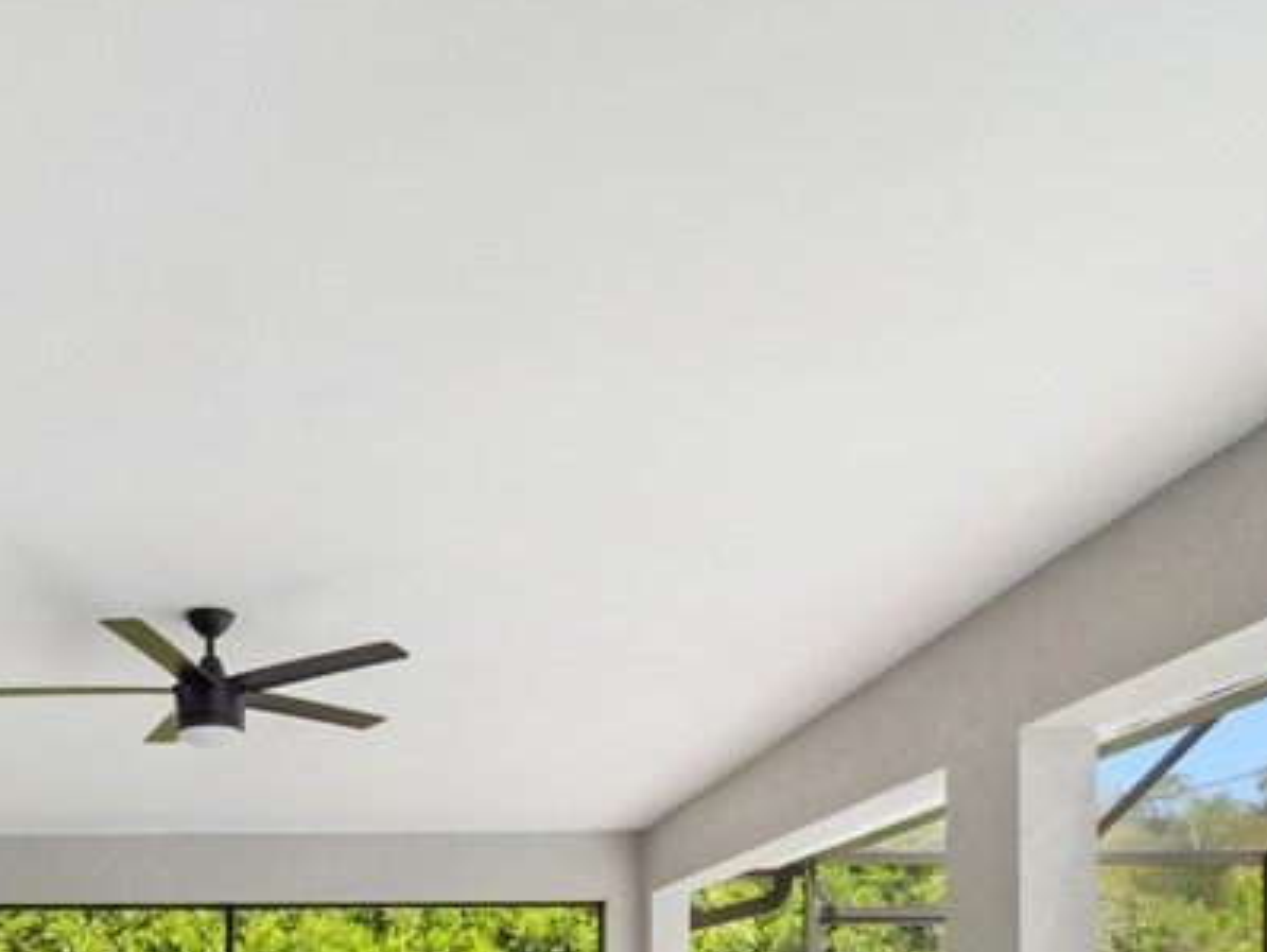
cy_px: 1079
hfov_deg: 49.0
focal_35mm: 36
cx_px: 296
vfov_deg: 33.8
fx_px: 1318
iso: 200
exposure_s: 1/40
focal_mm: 7
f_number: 7.1
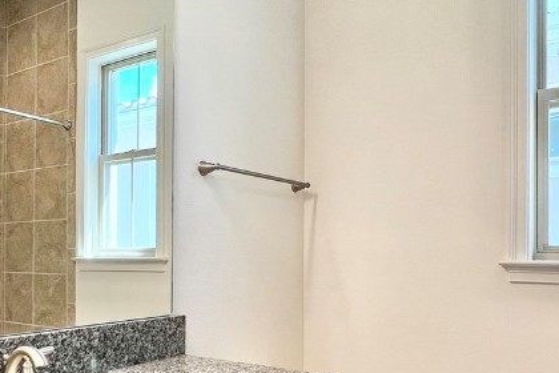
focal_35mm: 33
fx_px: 512
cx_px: 258
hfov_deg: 57.2
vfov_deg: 39.4
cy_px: 252
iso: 80
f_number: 1.8
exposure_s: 1/120
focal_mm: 1.57
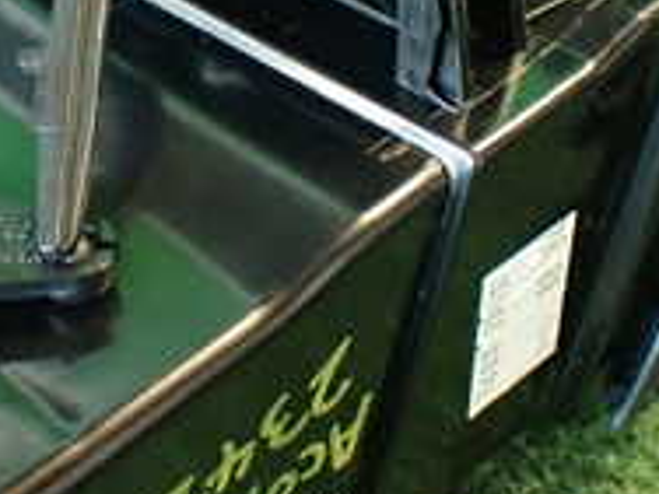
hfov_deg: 19.1
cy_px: 154
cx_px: 175
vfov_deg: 14.5
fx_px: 1942
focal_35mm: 102
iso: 500
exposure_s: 1/30
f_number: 2.4
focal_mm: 5.79
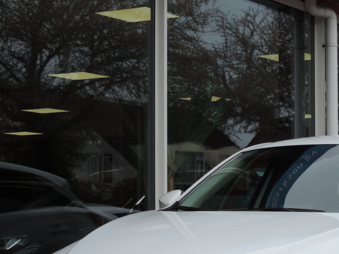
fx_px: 1243
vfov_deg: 11.6
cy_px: 228
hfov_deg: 15.4
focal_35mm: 127
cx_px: 289
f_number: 3.9
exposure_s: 1/320
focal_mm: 12.4
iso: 80
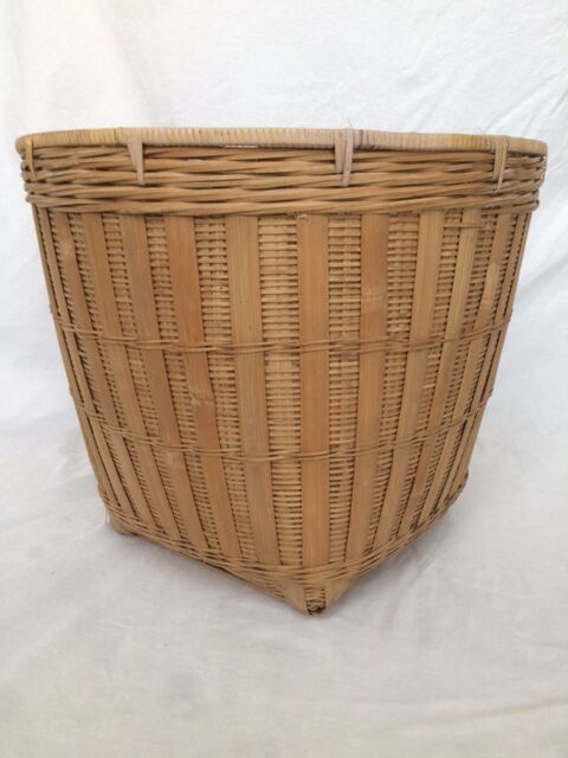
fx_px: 634
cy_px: 379
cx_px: 284
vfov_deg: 61.7
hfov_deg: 48.2
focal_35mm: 29
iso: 50
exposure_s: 1/50
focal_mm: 4.15
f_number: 2.2
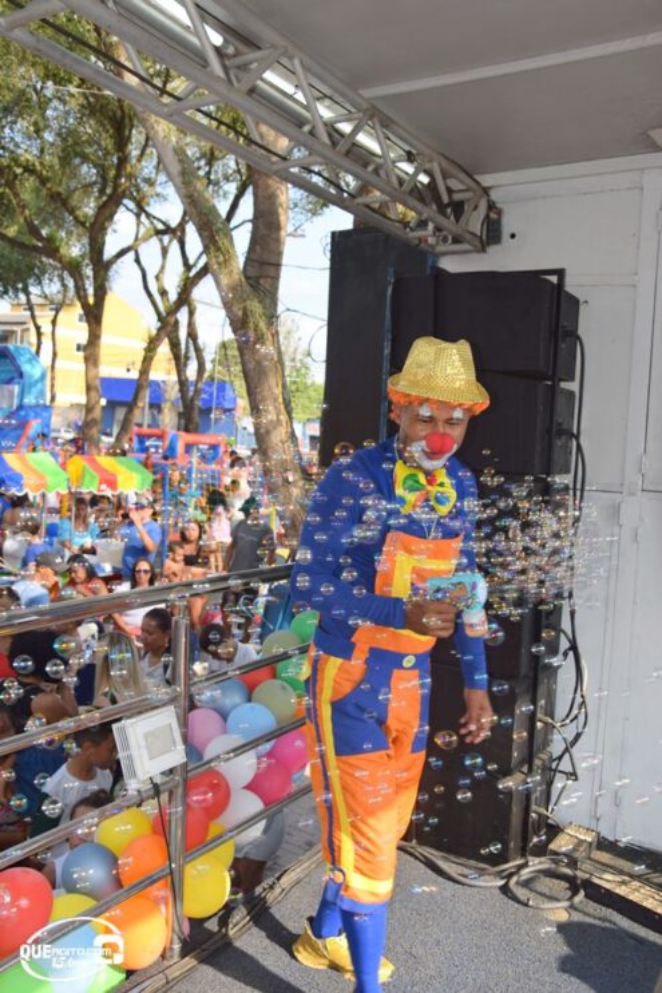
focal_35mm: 33
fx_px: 910
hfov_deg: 40.0
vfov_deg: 57.2
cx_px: 331
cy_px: 496
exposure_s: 1/160
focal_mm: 22
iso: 100
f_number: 6.3
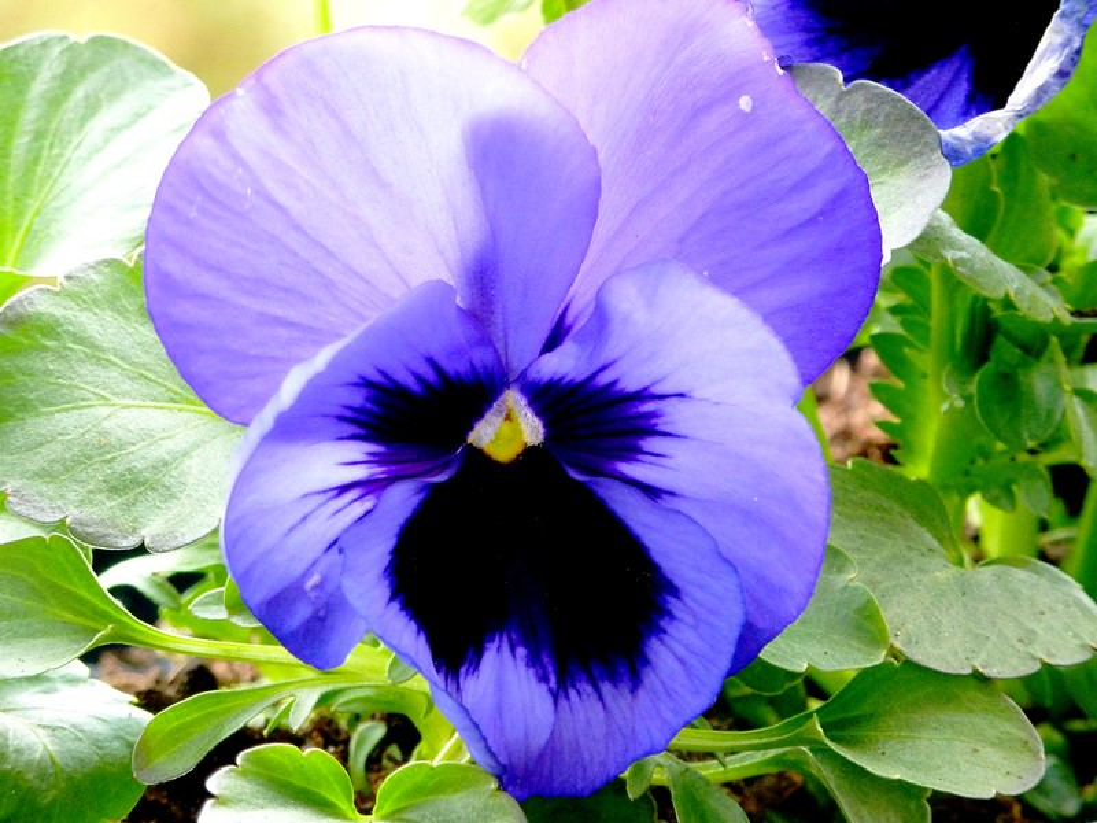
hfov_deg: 4.1
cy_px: 412
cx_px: 548
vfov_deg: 3.1
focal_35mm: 480
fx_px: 15211
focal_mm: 68.8
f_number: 5.9
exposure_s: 1/50
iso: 400
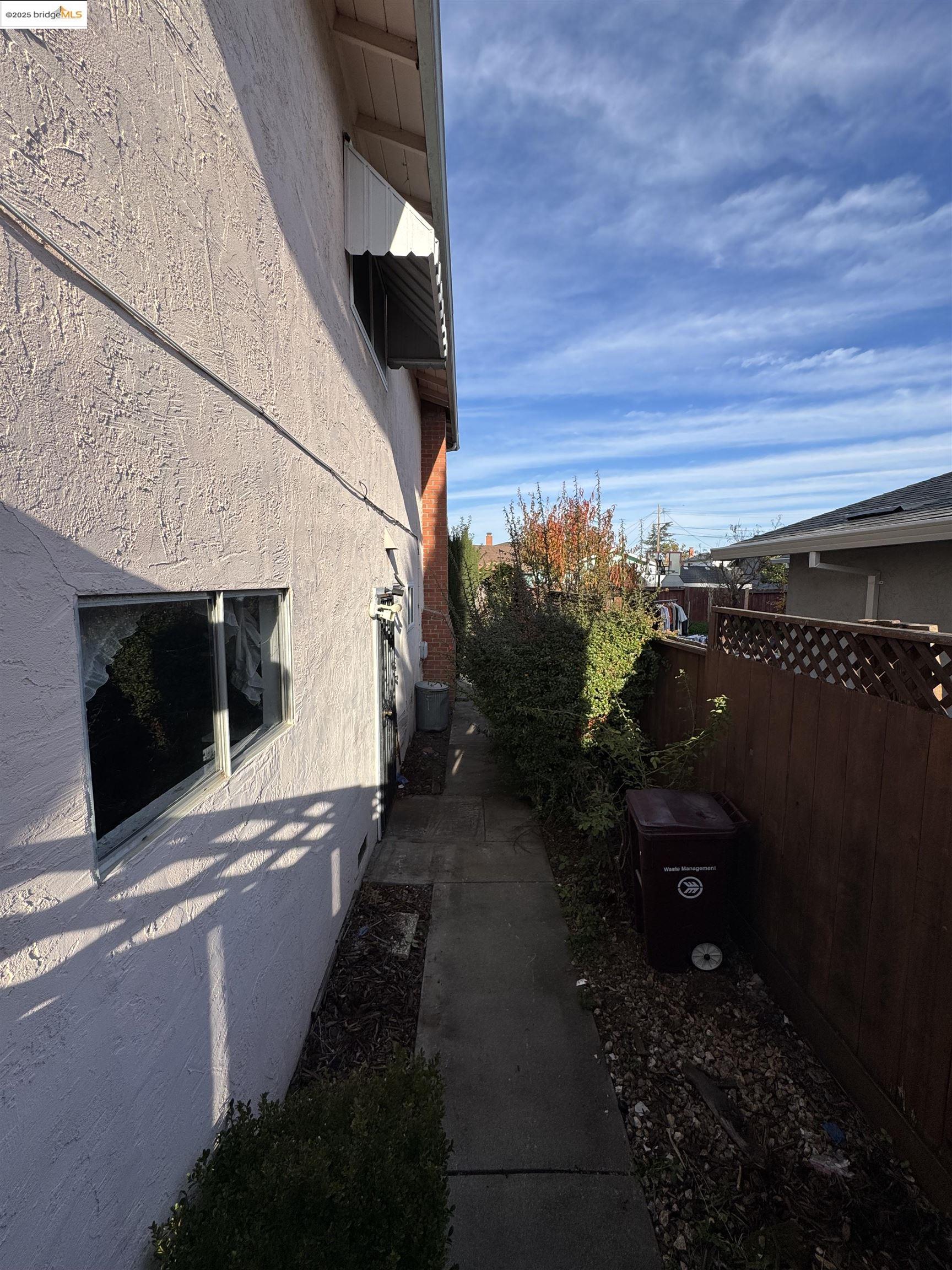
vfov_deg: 102.1
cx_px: 476
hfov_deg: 85.7
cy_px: 635
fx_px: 513
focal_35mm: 14
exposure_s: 1/1709
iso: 50
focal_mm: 2.22
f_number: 2.2
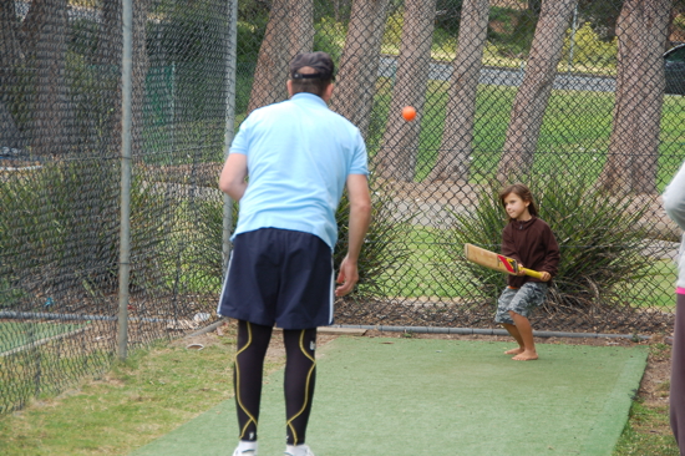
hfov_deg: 14.9
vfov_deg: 9.9
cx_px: 342
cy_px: 228
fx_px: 2624
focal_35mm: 138
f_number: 5.6
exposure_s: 1/125
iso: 200
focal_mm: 92
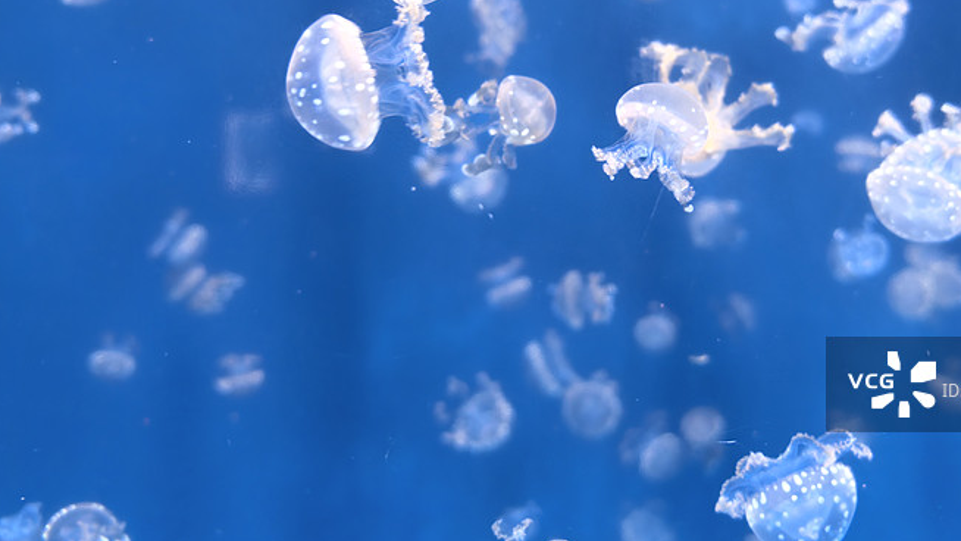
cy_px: 153
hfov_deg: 60.6
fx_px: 815
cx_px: 566
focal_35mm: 32
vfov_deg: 36.1
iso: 200
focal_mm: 6.98
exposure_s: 1/50
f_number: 2
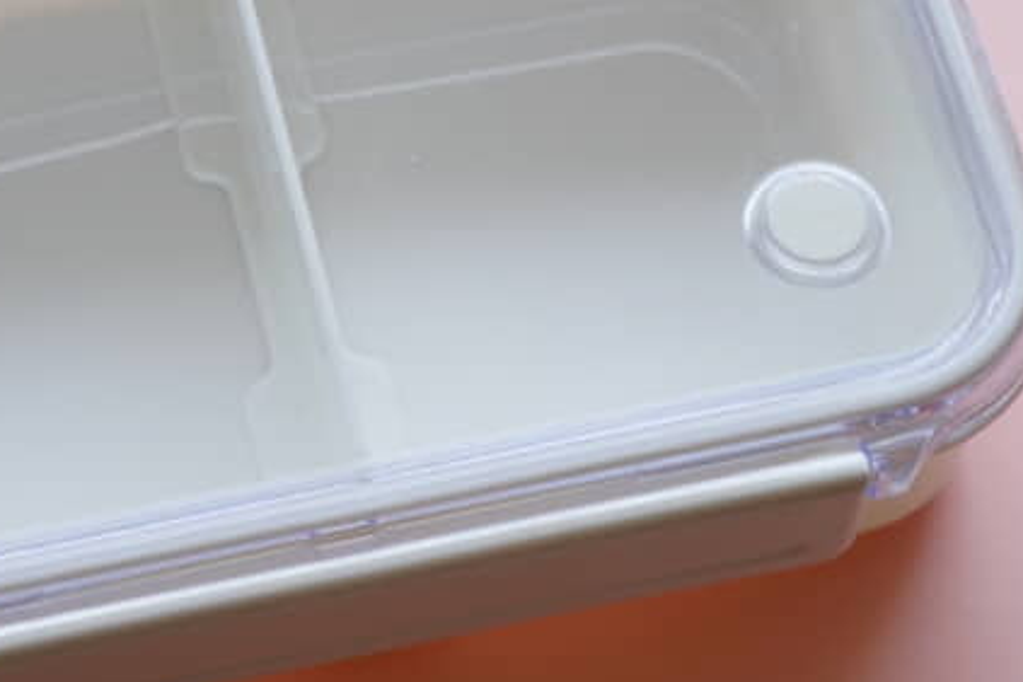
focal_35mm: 109
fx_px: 3097
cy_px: 262
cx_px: 469
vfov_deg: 12.6
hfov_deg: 18.8
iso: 160
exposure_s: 1/50
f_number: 9
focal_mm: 30
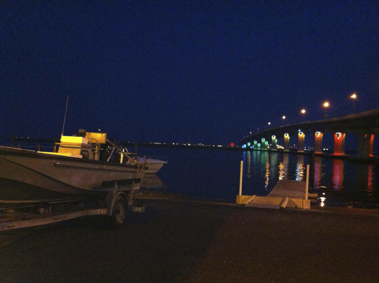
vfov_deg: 40.6
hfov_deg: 52.7
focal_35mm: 35
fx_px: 383
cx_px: 190
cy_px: 142
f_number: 2.8
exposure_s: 1/15
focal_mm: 3.85
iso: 1000
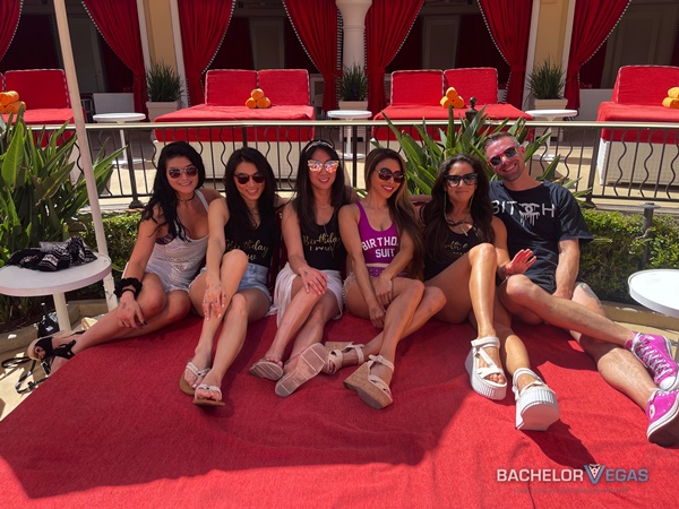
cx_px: 340
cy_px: 254
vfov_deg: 53.1
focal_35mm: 26
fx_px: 510
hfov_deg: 67.3
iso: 32
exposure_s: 1/1225
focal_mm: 5.1
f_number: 1.6
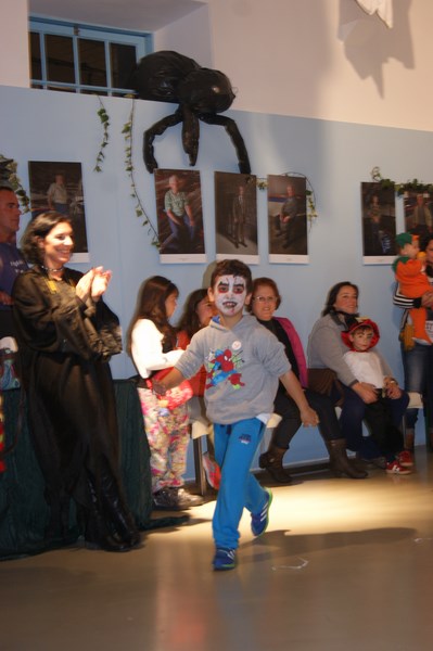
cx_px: 216
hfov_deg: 25.7
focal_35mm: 52
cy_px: 326
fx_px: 949
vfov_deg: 37.9
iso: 400
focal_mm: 35
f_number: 5
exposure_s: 1/60
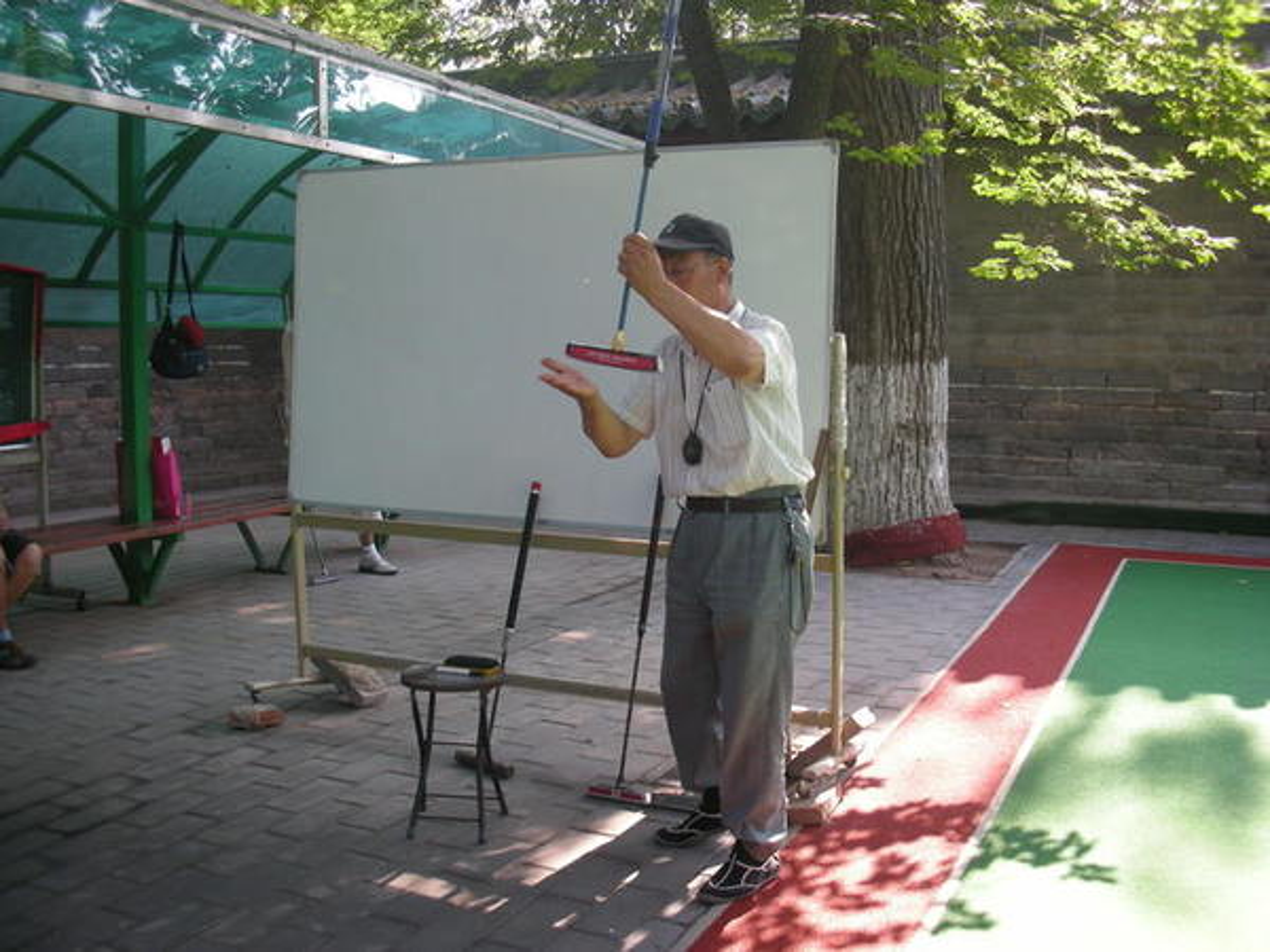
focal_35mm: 35
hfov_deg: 52.6
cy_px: 476
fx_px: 1284
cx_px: 635
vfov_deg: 40.7
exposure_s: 1/76.3
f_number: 2.8
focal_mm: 5.8
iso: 50
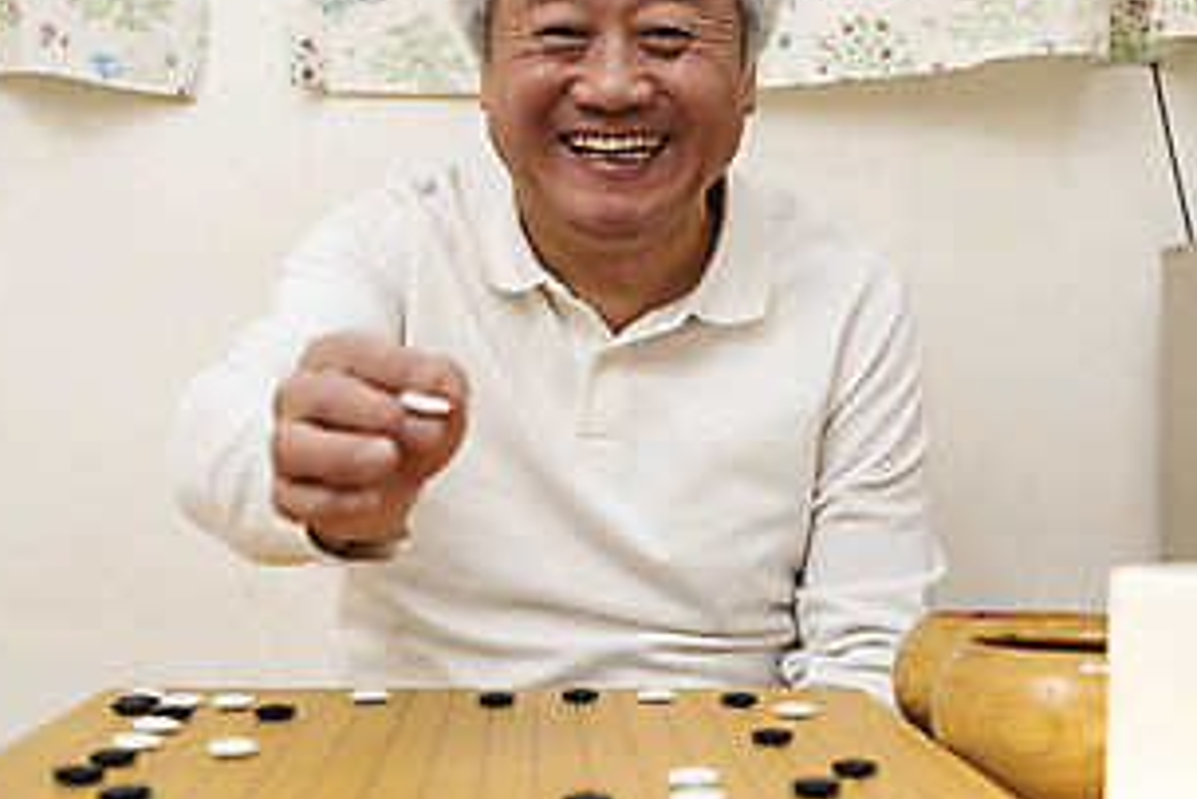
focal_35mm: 63
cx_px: 872
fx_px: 2096
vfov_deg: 21.4
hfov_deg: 31.4
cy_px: 220
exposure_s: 1/125
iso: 200
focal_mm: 32
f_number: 2.8
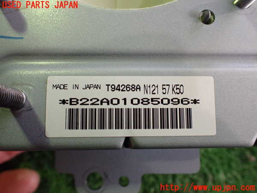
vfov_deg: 46.8
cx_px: 128
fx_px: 223
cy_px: 96
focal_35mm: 30
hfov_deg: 60.0
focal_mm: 5.4
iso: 500
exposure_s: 1/125
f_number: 2.3
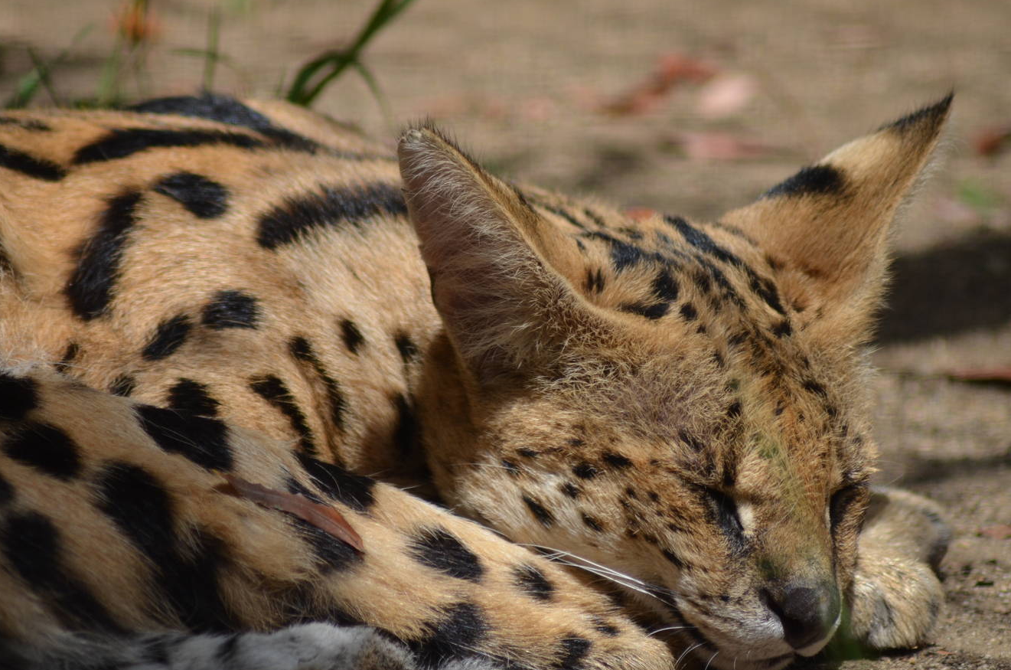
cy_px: 371
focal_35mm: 436
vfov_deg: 3.1
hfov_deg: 4.7
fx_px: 12219
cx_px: 461
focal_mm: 240
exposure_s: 1/1600
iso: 400
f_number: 5
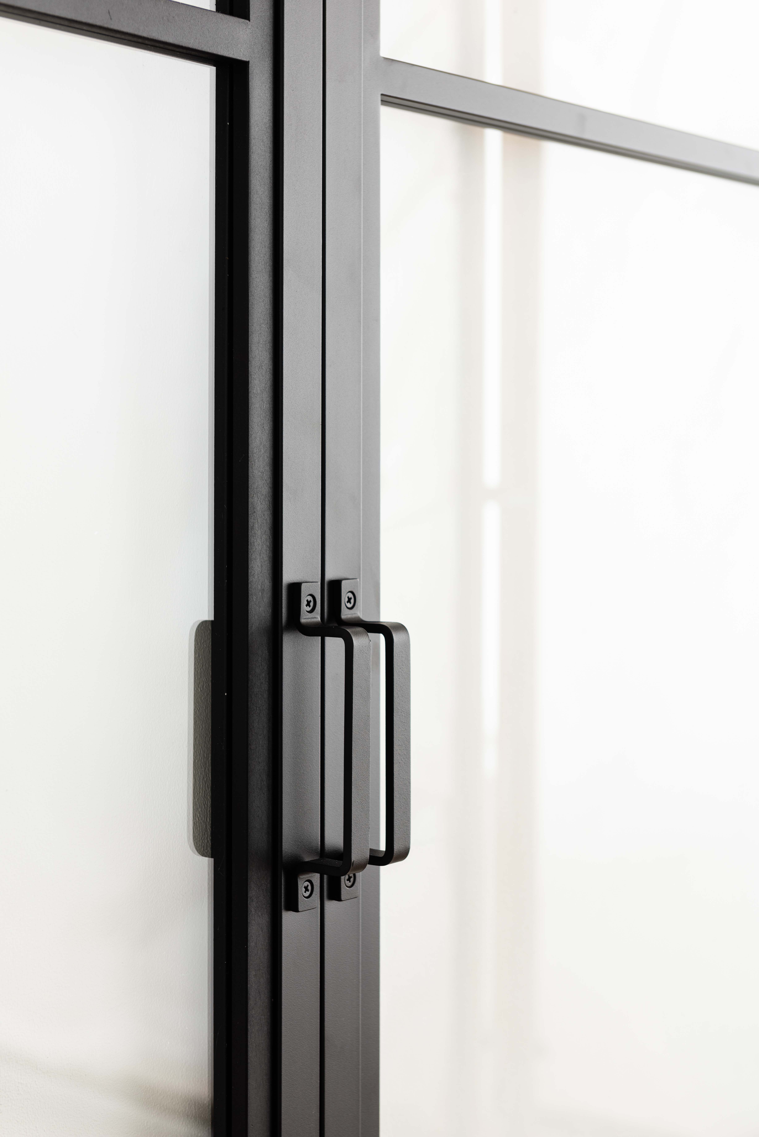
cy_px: 568
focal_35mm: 70
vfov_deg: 28.8
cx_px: 380
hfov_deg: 19.5
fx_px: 2212
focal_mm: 70
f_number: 6.3
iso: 80
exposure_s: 1/160
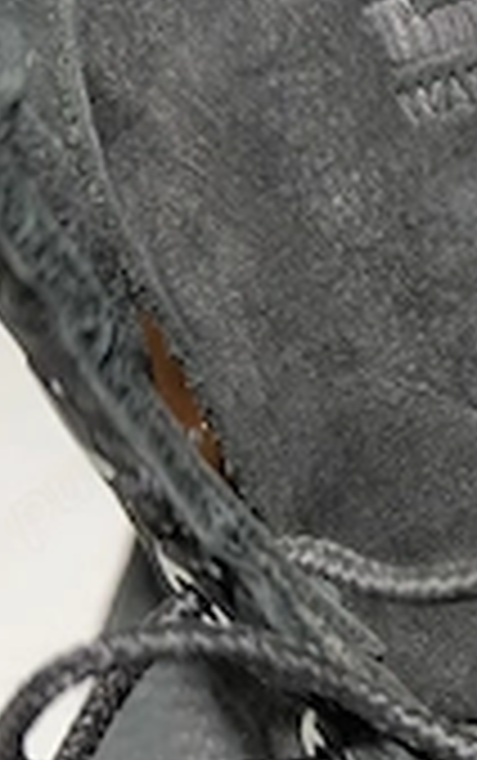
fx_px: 1245
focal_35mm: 60
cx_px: 594
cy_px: 477
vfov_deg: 33.8
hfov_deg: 20.1
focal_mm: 6.81
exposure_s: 1/50
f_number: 1.85
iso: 360
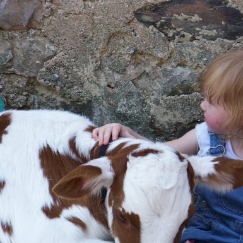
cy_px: 181
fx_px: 2748
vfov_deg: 5.1
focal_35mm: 346
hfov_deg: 5.1
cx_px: 109
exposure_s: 1/200
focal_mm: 31.6
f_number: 3.6
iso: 64
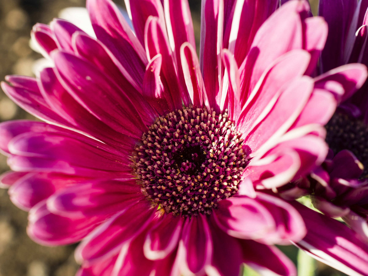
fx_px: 638
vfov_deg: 24.4
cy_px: 138
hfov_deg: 32.2
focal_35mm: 60
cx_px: 184
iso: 200
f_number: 5.6
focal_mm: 30
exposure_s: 1/200
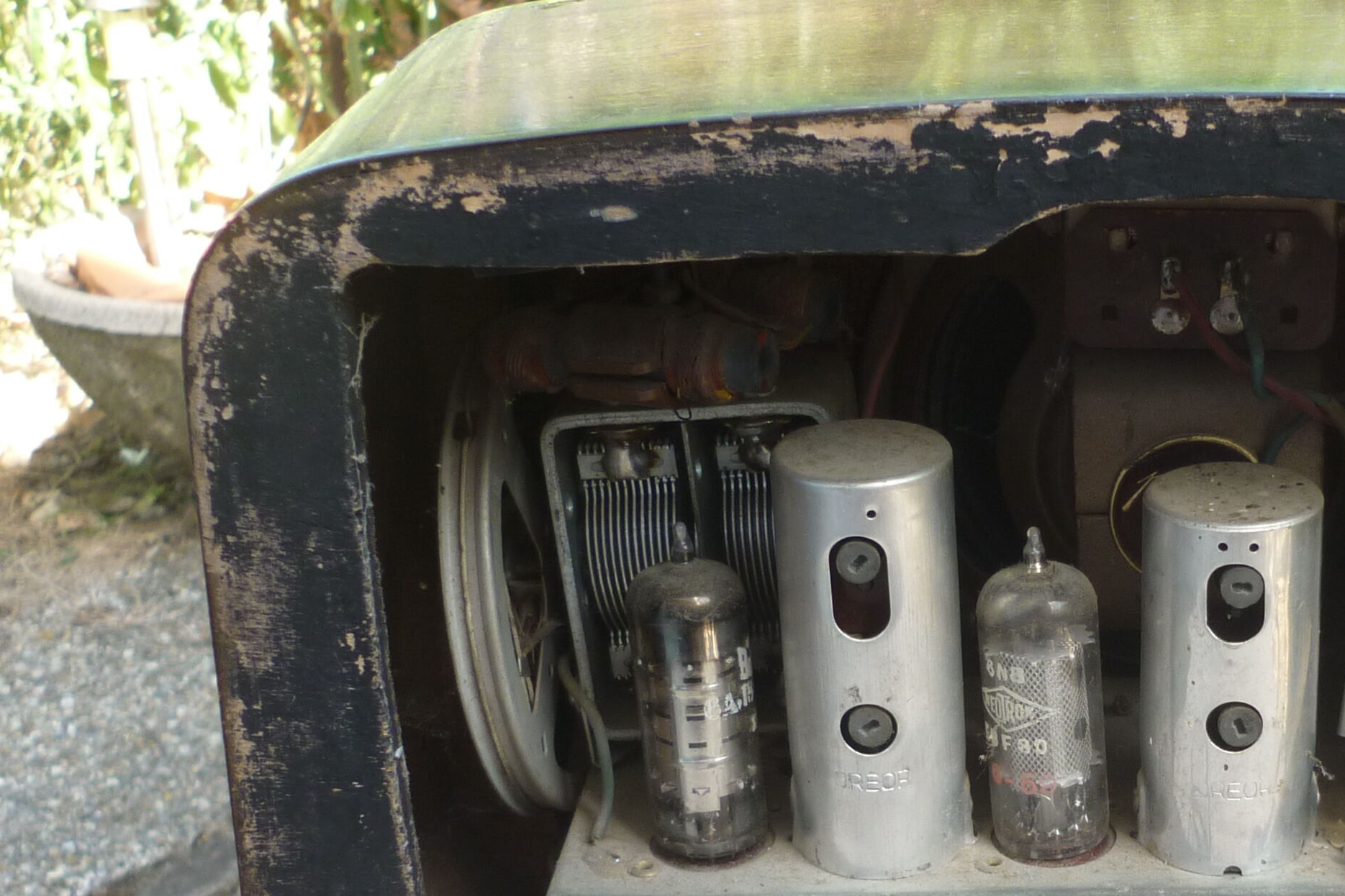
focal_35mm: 67
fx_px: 2503
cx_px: 1171
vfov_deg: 19.8
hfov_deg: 29.0
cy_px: 840
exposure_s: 1/80
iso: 80
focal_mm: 5.5
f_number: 2.8
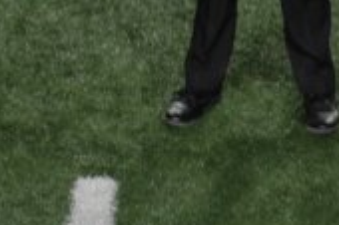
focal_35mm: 1415
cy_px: -269
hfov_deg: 1.5
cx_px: 243
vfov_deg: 1.0
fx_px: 13311
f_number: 2.8
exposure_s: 1/60
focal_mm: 200
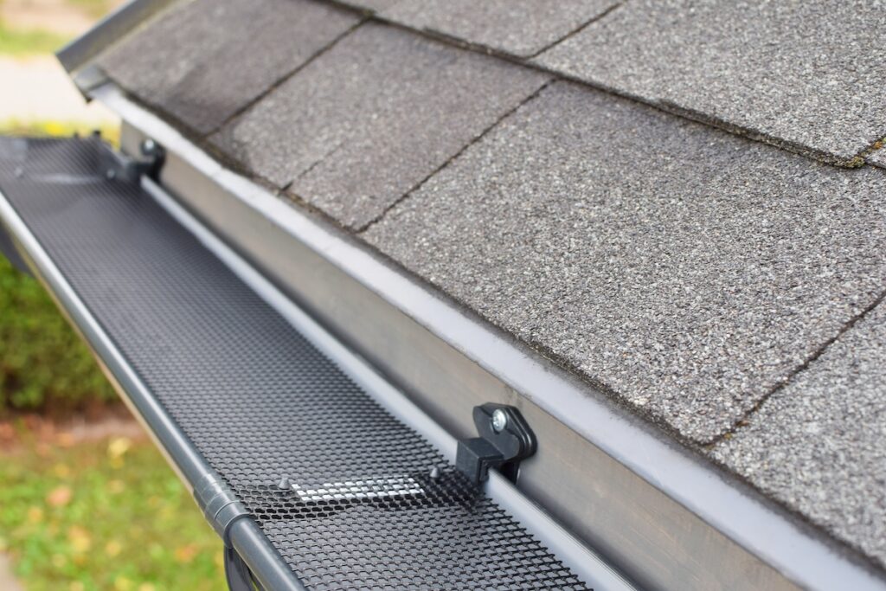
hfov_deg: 37.8
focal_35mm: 52
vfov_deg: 25.8
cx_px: 443
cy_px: 296
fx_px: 1292
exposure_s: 1/60
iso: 200
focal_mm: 35
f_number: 5.6
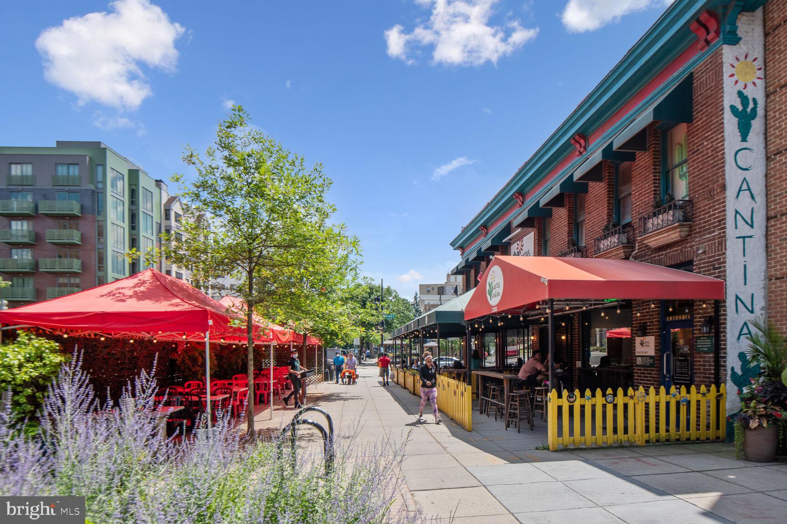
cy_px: 262
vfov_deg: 61.9
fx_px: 437
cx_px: 394
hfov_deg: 84.0
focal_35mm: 20
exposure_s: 1/400
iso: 200
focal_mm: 20
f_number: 8
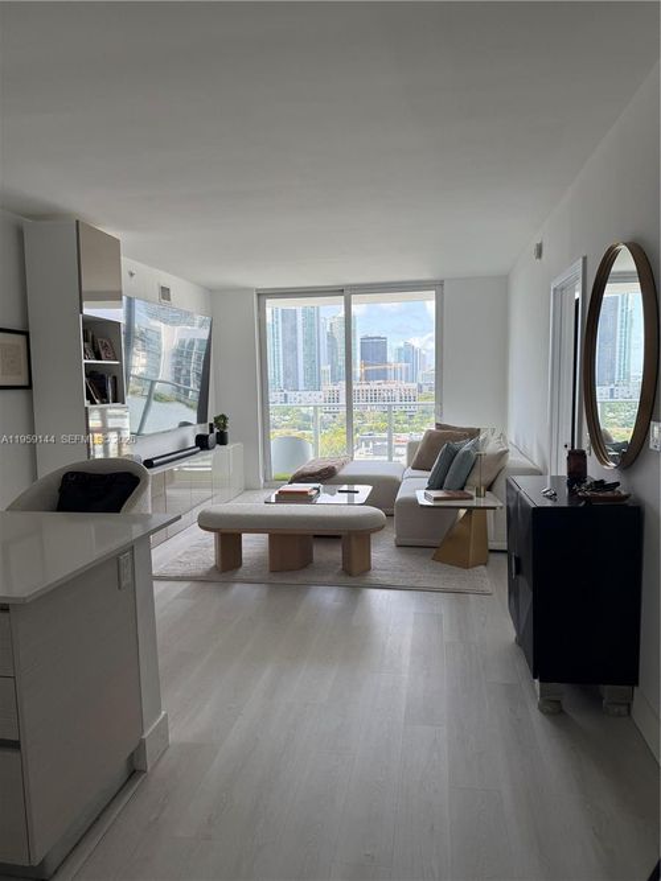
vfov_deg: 71.6
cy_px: 440
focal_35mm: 24
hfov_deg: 56.8
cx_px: 330
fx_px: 611
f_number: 1.78
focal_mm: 6.76
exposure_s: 1/243
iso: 125
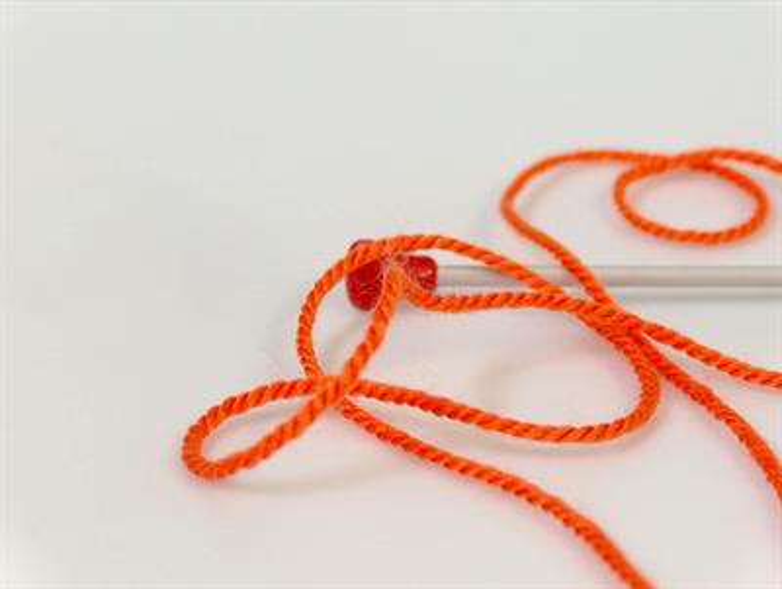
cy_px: 294
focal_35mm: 99
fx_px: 2239
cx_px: 391
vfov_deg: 15.0
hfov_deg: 19.8
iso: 200
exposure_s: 1/47.1
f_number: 2.9
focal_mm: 20.29
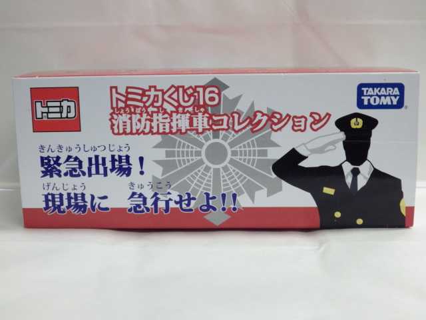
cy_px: 160
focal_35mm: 50
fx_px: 615
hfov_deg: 38.2
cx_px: 213
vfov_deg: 29.1
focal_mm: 9
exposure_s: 1/60
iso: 500
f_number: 3.8
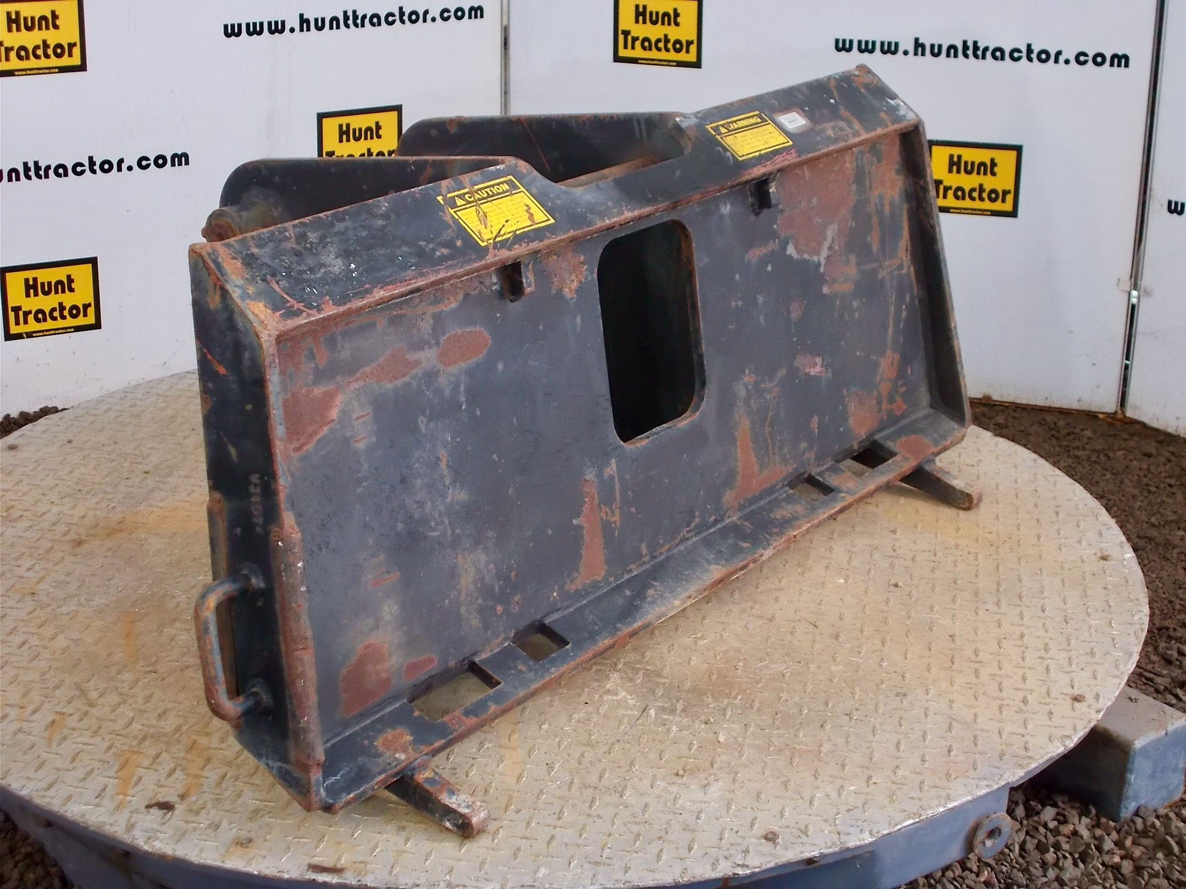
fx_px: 1987
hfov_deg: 33.2
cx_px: 593
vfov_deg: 25.2
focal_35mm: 58
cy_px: 444
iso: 200
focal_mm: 10.3
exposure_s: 1/30
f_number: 4.9
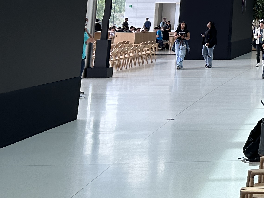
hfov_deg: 19.5
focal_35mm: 85
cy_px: -101
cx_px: 416
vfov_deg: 15.9
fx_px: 648
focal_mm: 6.86
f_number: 1.78
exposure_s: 1/552
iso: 100
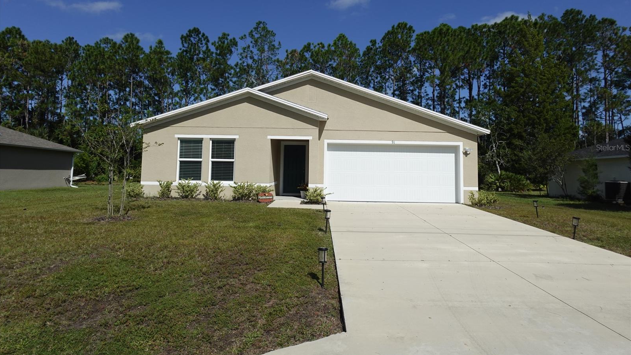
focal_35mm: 21
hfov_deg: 83.8
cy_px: 147
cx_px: 315
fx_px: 351
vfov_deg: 53.3
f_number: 2
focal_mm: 7.6
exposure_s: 1/8000
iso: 125
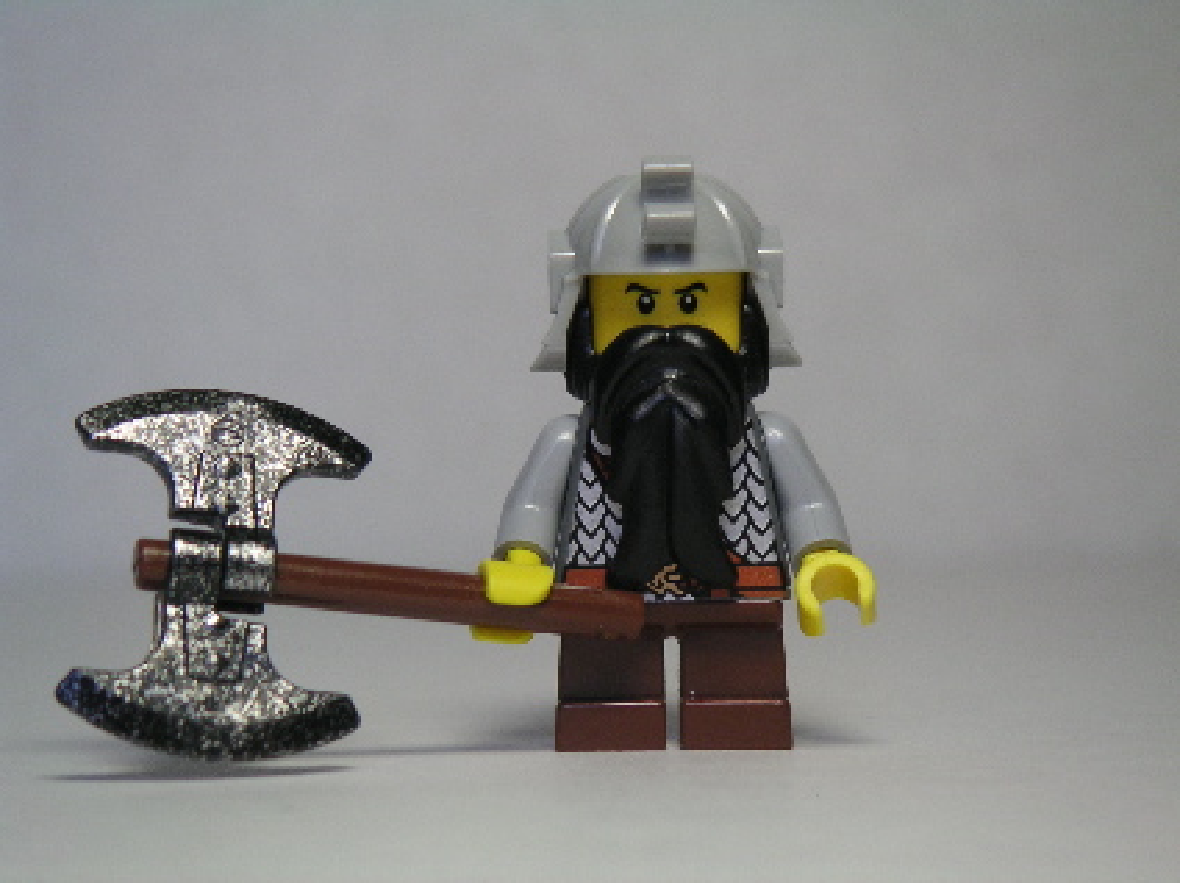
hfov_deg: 18.4
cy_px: 442
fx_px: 3644
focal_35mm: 107
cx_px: 590
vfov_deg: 13.8
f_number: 3.6
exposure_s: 1/90
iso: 80
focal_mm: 16.5
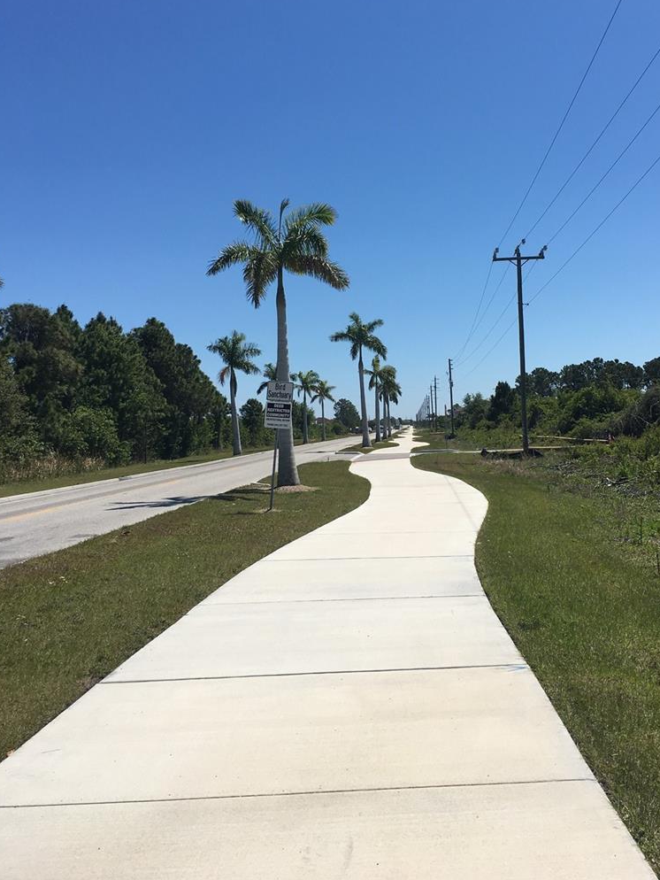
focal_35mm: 35
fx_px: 889
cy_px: 364
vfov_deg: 52.3
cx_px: 389
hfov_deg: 40.6
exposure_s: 1/3077
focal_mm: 4.15
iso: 25
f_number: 2.2
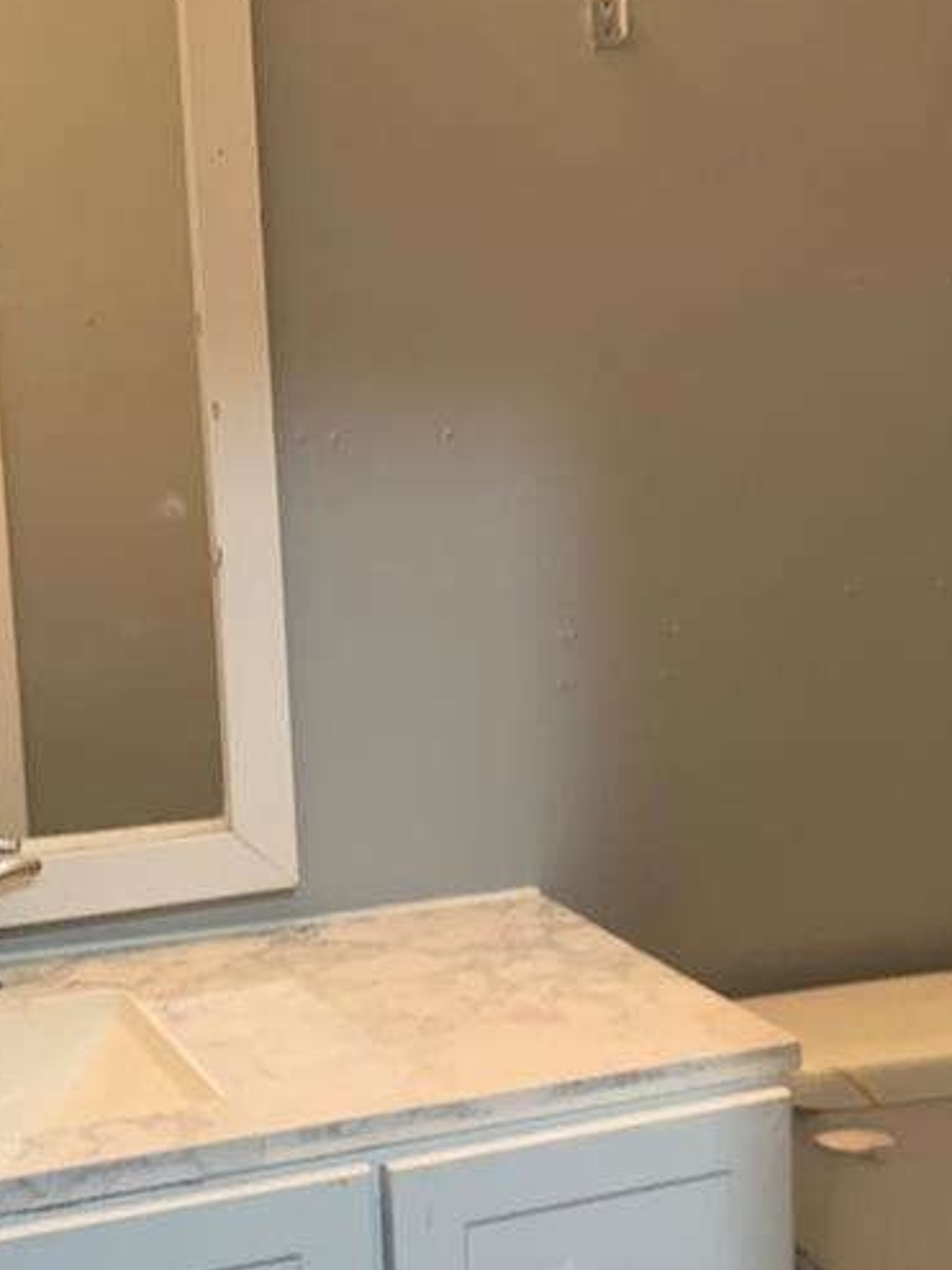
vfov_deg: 30.5
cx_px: 726
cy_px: 844
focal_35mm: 63
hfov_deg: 23.0
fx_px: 2311
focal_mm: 4.25
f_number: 1.8
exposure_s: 1/40
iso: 320
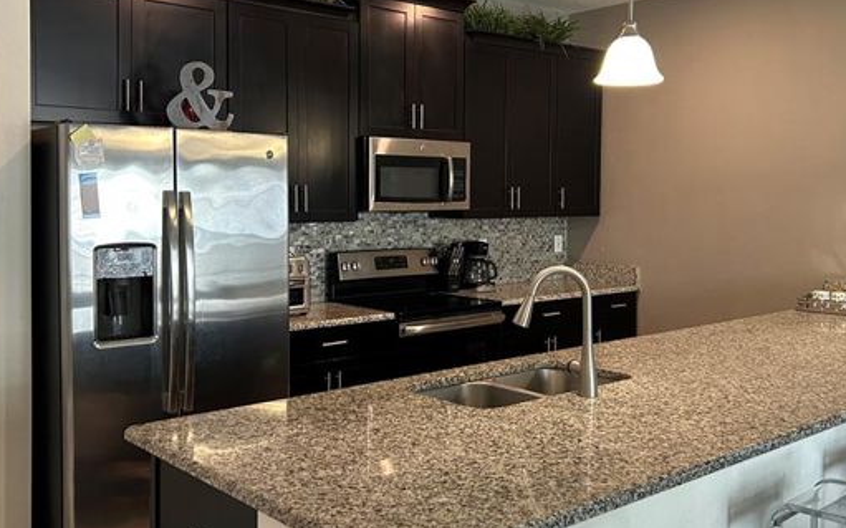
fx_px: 876
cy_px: 205
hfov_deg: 51.5
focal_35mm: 38
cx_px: 453
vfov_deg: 33.4
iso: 200
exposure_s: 1/60
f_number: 1.5
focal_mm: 5.7
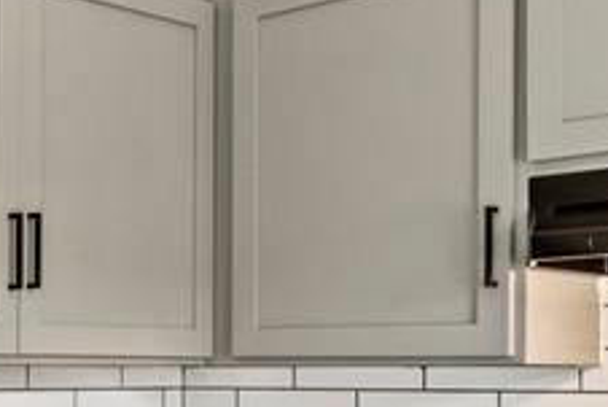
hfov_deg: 23.9
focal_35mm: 77
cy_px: 367
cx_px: -126
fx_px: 1301
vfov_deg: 17.5
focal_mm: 17
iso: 400
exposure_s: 1/20
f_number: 8
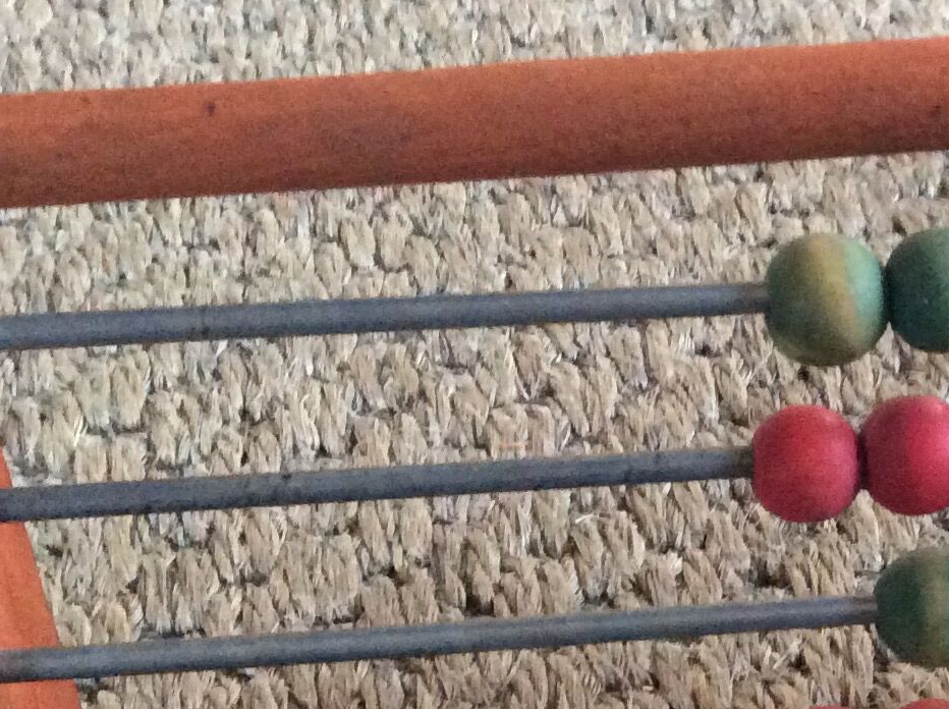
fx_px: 2436
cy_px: 504
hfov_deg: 21.5
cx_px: 871
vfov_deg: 16.5
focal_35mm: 89
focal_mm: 3.3
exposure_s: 1/17
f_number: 2.4
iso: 320
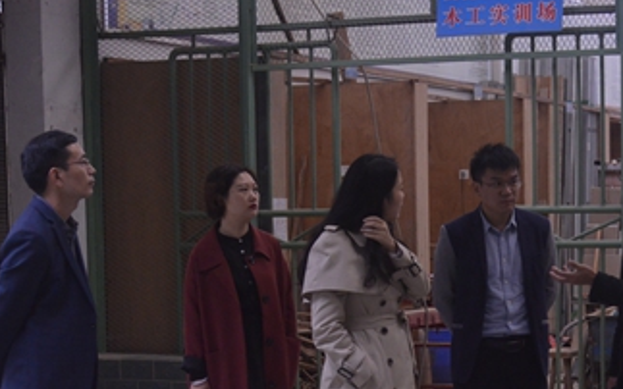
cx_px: 478
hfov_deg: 22.1
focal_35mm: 93
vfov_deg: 14.0
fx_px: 1579
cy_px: 330
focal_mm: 46
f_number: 4.5
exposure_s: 1/80
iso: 4000
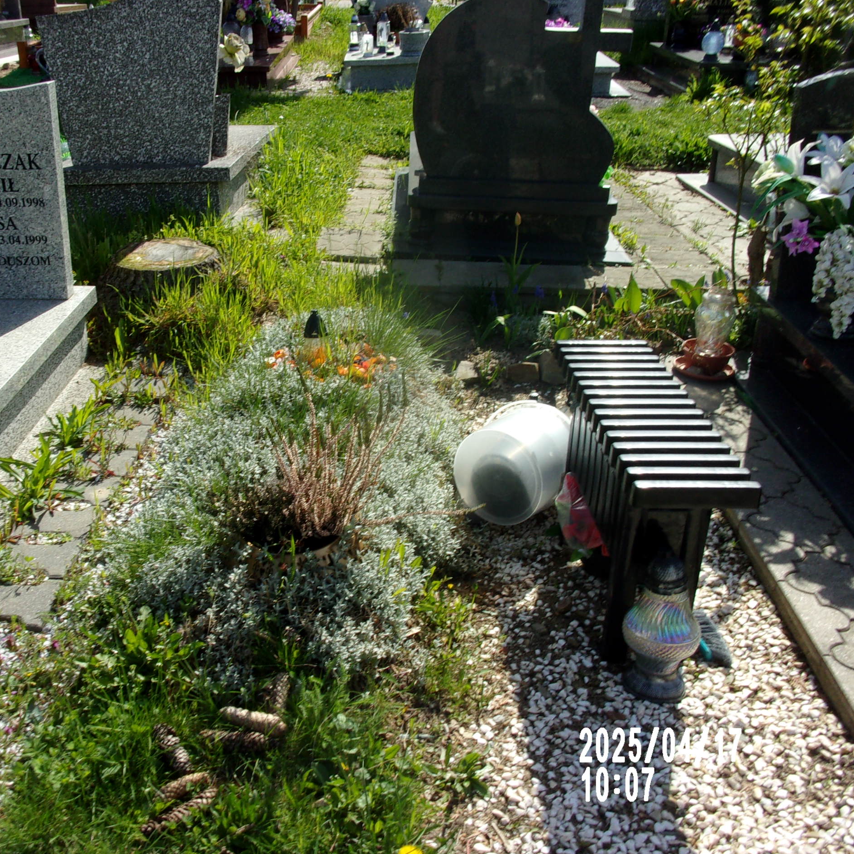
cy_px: 422
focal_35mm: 34
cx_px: 326
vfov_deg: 48.4
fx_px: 949
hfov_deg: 48.1
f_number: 10.8
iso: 80
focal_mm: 5.1
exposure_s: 1/70
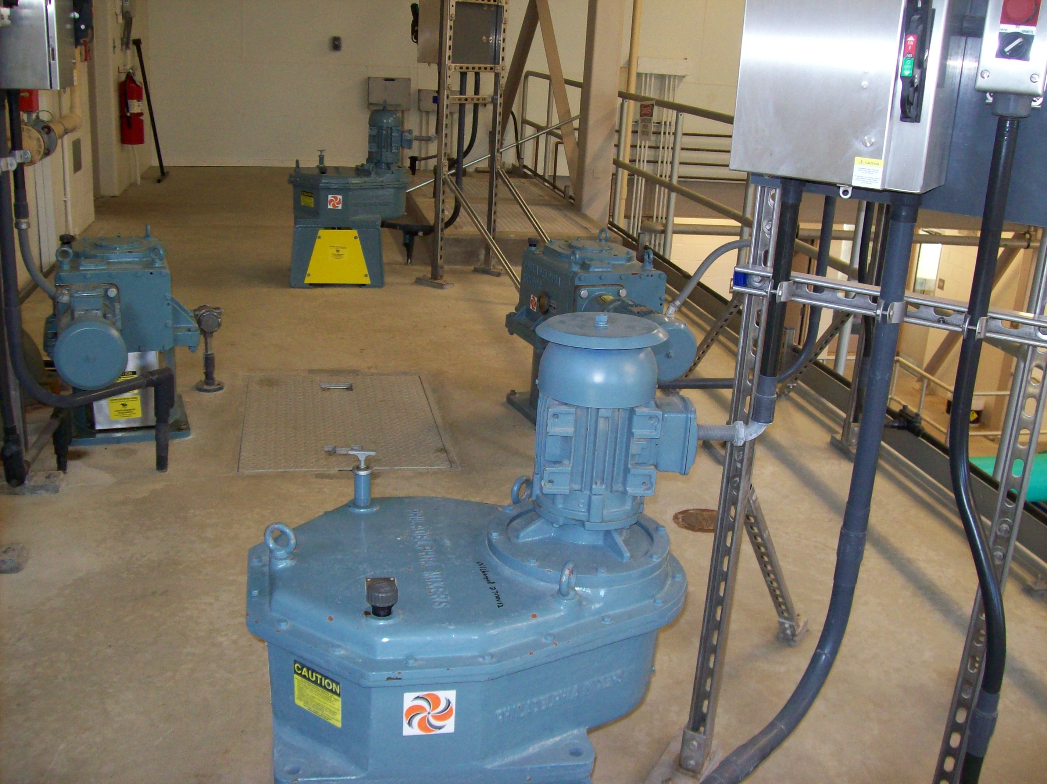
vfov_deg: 39.6
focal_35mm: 36
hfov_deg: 51.4
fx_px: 1088
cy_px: 392
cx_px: 524
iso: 200
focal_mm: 6
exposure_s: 1/64
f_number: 2.7
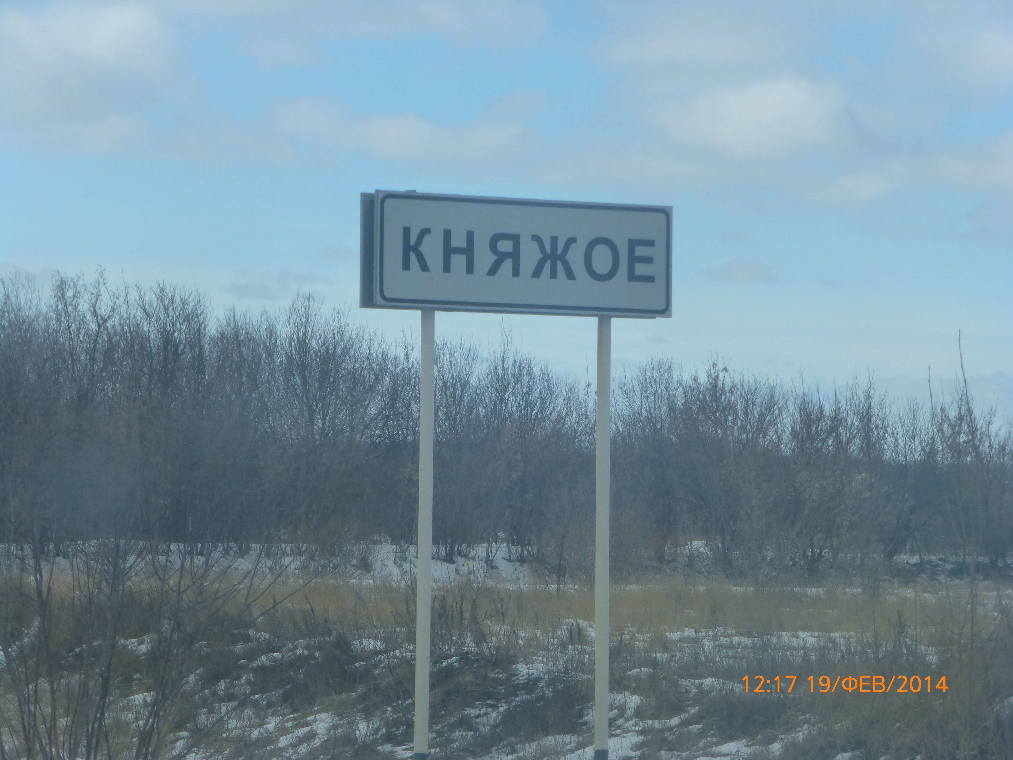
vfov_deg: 10.2
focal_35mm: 145
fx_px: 4243
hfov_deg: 13.6
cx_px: 506
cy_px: 380
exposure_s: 1/500
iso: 160
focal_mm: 25.9
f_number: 5.4
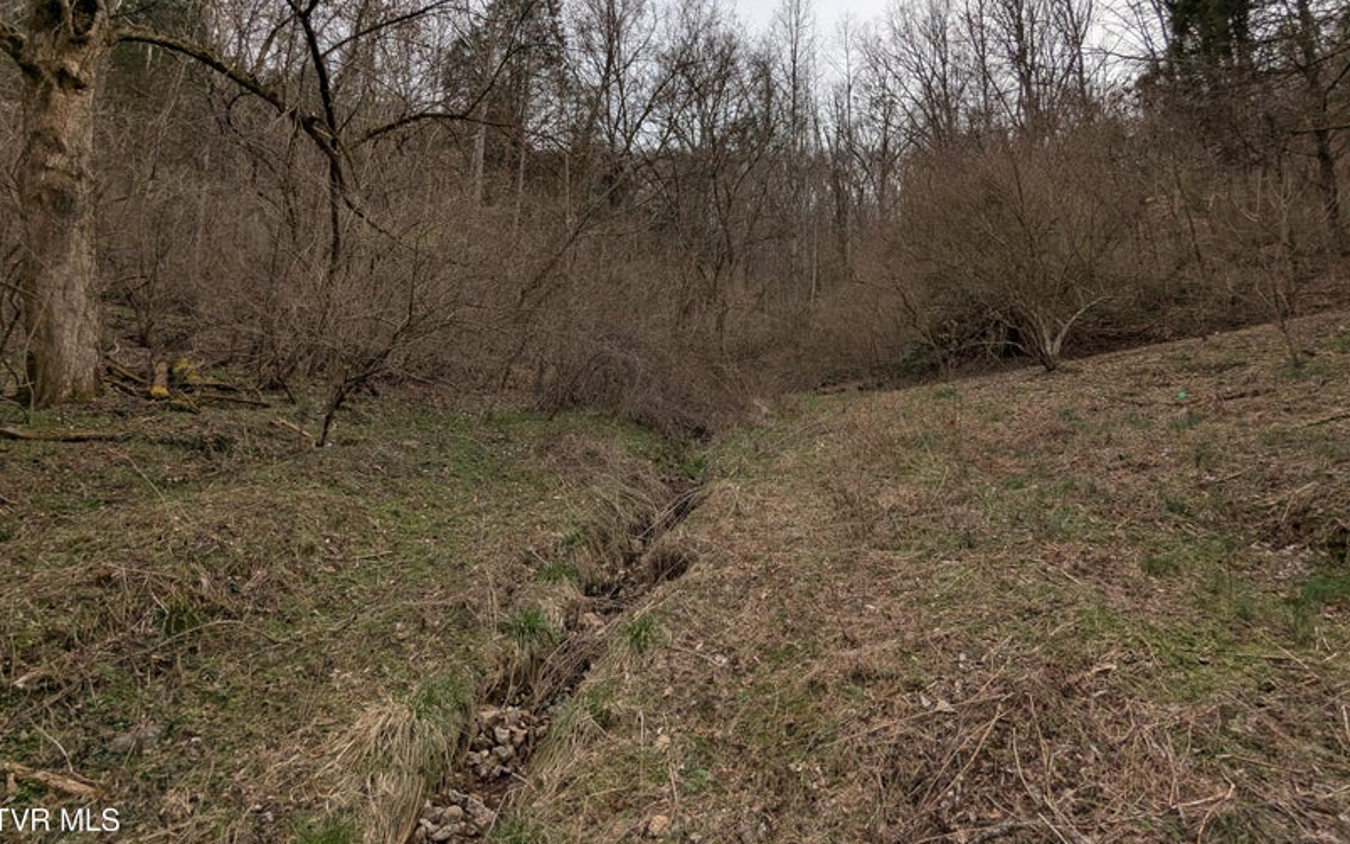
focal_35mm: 18
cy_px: 330
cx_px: 704
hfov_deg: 91.0
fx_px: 662
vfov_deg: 64.3
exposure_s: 1/1689
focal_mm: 2.35
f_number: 2.2
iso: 51
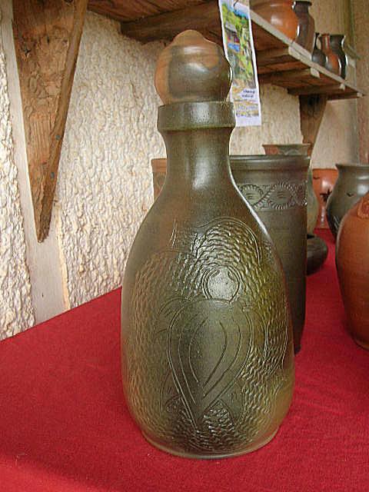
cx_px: 184
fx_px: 483
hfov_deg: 41.8
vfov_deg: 54.0
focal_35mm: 34
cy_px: 246
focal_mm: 5.7
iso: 50
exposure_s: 1/21.3
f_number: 4.9
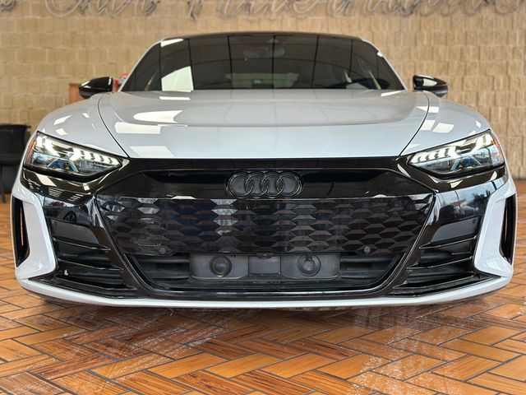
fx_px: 729
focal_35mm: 48
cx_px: 263
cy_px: 198
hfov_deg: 39.7
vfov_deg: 30.3
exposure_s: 1/127
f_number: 1.78
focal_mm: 6.86
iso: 64
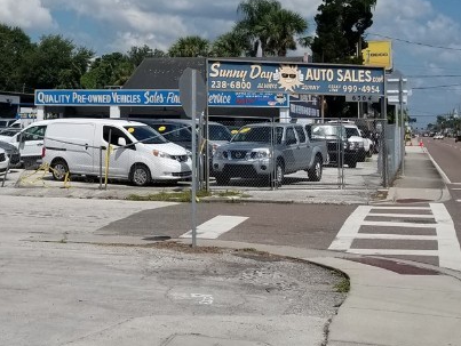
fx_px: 880
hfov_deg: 28.5
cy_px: 48
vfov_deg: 21.9
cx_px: 66
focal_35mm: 66
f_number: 1.7
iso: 50
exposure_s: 1/6576
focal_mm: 4.3
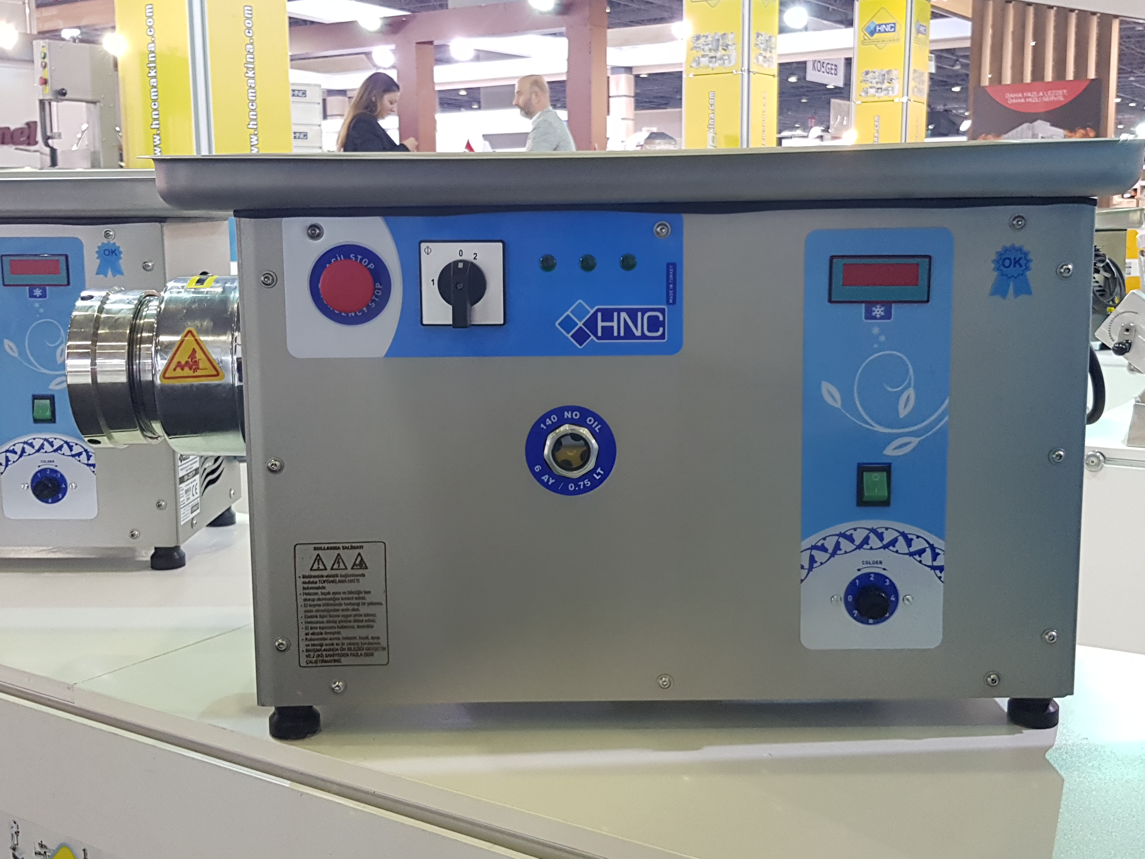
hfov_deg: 67.3
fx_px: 860
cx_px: 572
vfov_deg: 53.1
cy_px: 430
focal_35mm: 26
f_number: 1.7
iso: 200
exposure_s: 1/50
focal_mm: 4.3
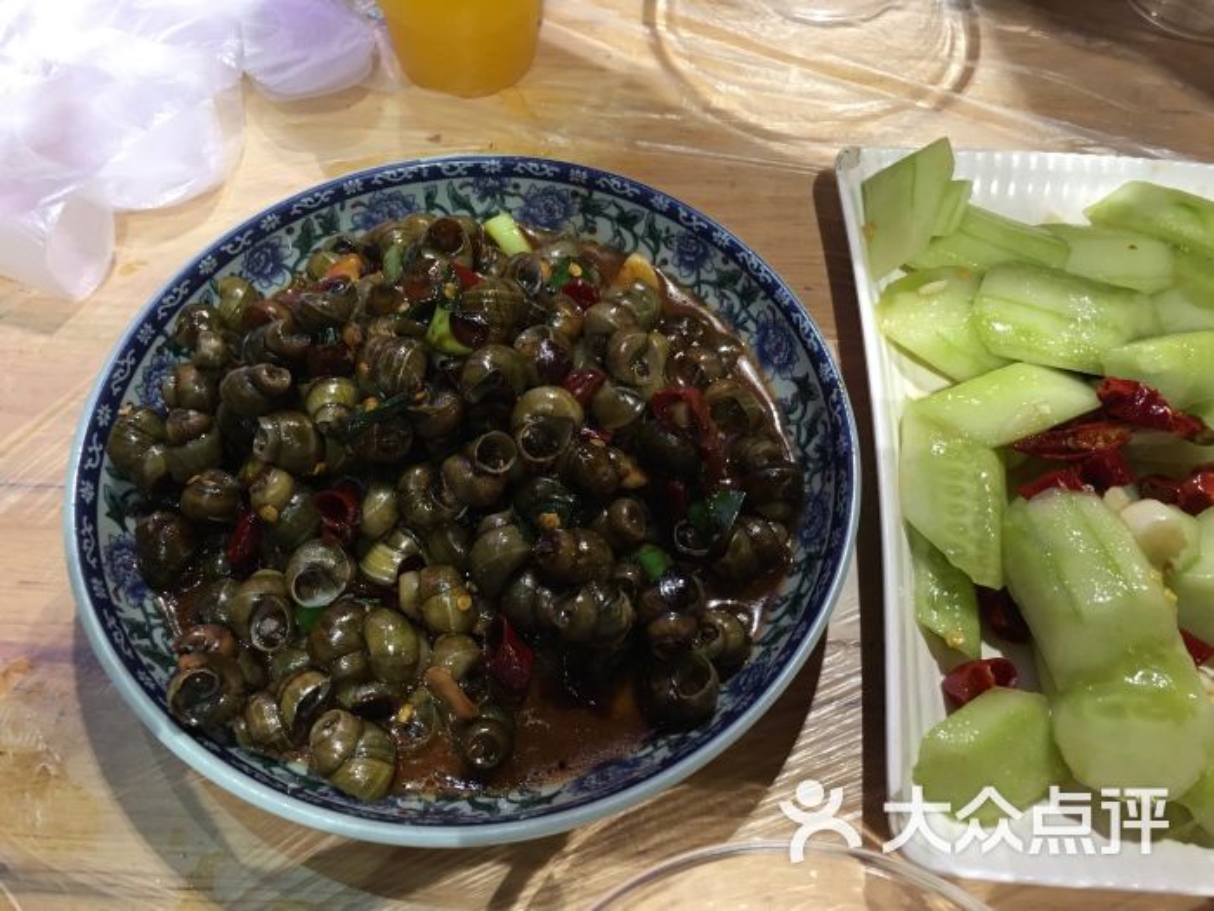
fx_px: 1017
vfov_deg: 48.2
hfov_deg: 61.7
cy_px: 456
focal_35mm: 29
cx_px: 607
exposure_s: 1/17
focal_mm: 4.15
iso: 80
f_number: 2.2
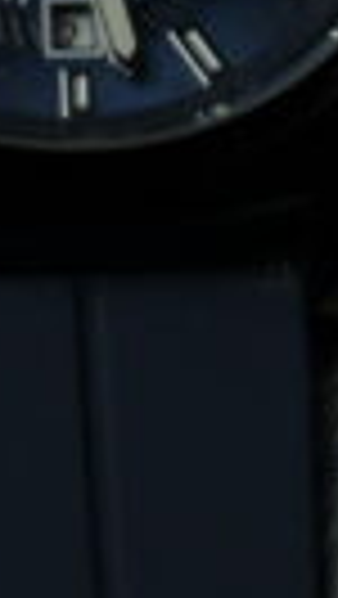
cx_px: -595
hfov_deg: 1.4
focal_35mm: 862
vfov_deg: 2.5
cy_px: 153
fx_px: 13708
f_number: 11
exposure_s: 1/500
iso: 2500
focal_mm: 122
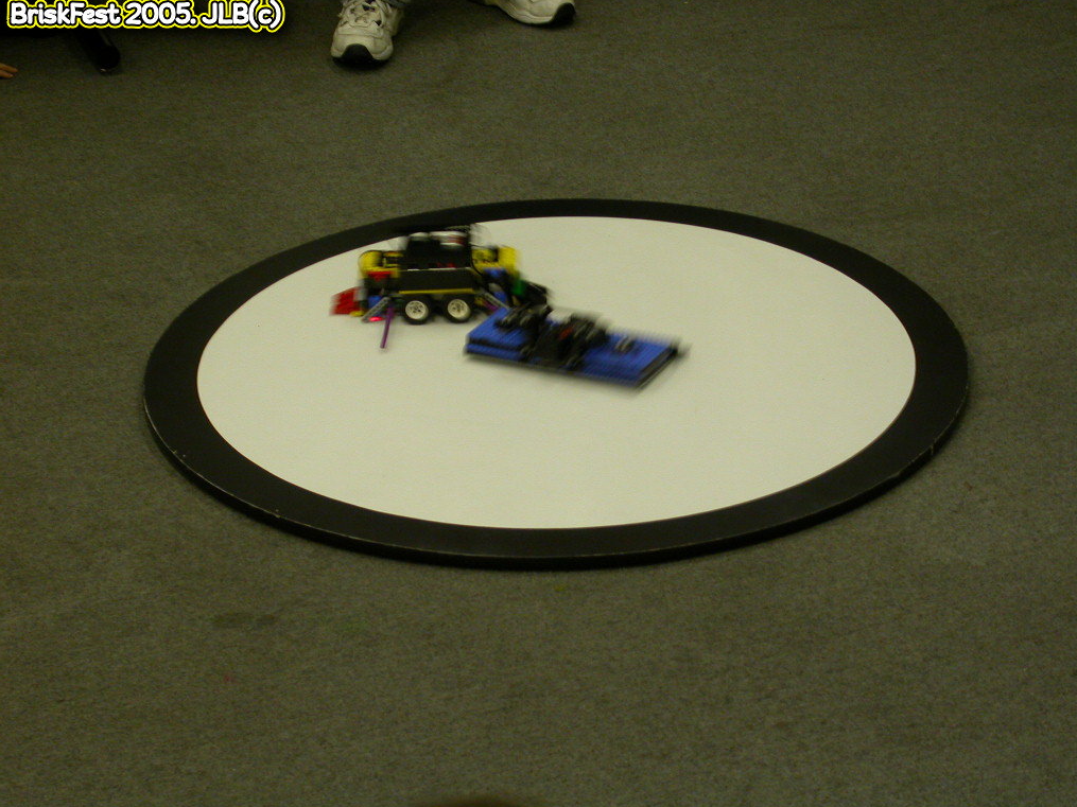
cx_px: 542
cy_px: 403
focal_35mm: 112
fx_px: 3484
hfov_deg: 17.6
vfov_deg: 13.2
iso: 100
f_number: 4.2
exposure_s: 1/14.6
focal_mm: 23.1
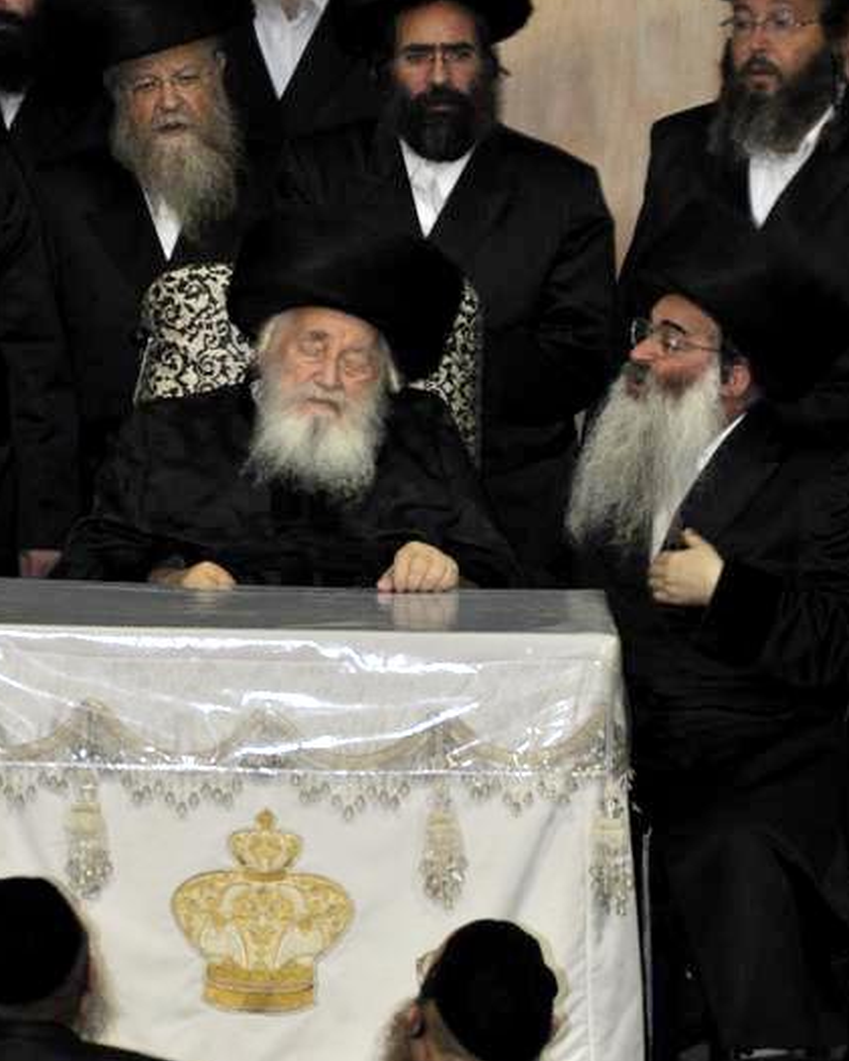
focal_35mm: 411
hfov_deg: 3.8
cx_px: 344
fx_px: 12909
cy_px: 447
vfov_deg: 4.7
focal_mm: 200
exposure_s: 1/60
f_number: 5.6
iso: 500
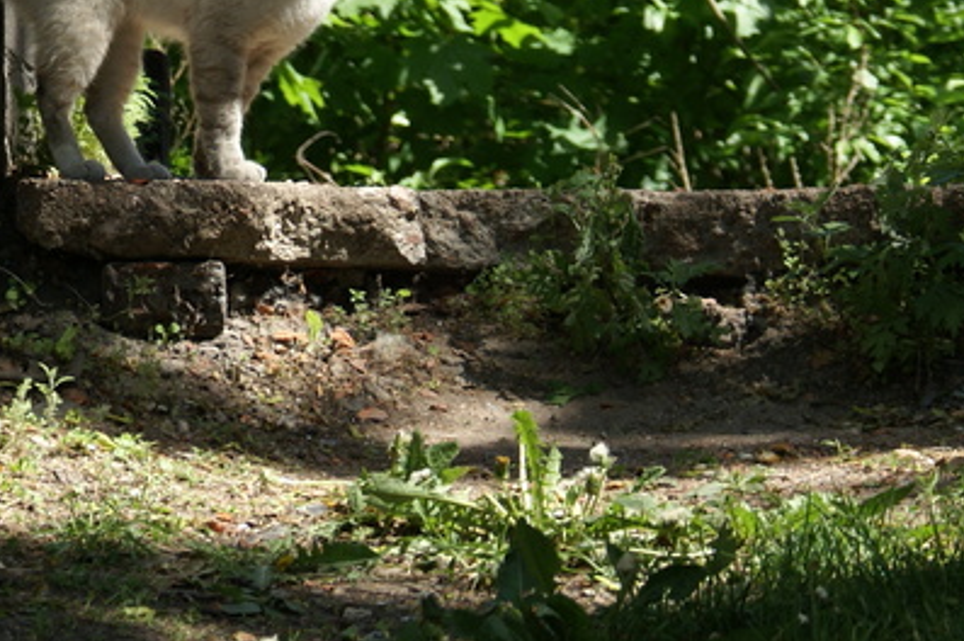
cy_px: -58
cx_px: 182
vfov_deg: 5.0
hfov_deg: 7.6
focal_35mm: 271
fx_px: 7251
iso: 100
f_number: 7.1
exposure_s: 1/160
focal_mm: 70
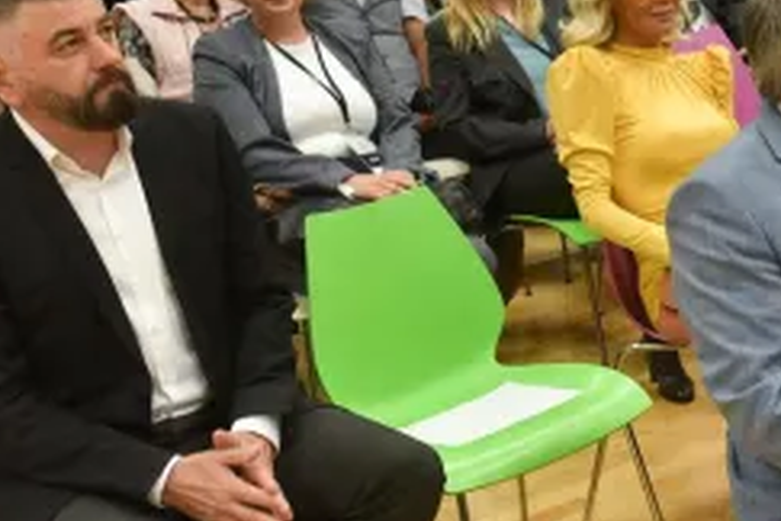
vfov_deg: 18.1
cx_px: 845
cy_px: 188
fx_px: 1627
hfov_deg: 25.2
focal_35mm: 75
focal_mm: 24
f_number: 5
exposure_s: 1/100
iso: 1600
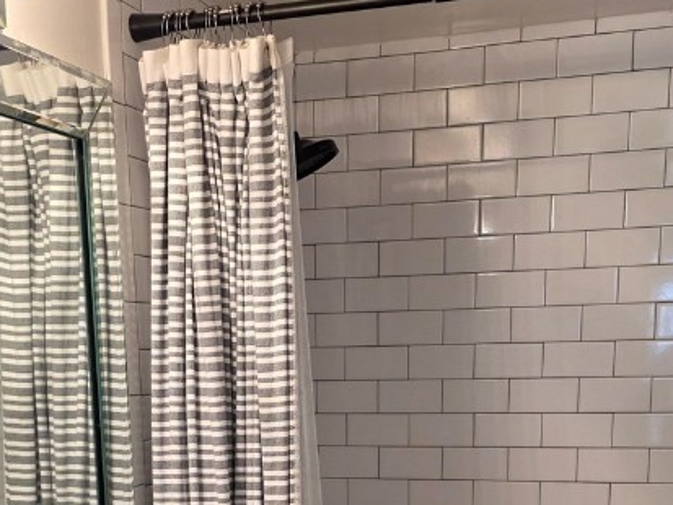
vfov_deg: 23.7
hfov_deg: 33.7
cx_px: 303
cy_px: 586
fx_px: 1109
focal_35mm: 57
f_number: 1.7
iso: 160
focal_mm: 6.3
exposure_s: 1/120
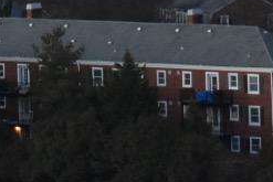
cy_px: -226
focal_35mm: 540
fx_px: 4099
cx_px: -557
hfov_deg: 3.7
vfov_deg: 2.5
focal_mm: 55
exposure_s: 1/60
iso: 1000
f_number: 5.6
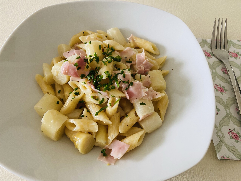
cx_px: 120
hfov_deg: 67.3
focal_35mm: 26
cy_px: 90
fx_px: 181
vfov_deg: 53.1
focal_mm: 4.25
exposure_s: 1/50
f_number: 1.8
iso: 125
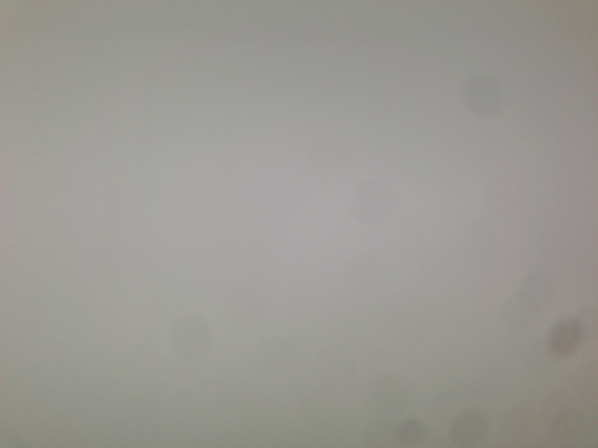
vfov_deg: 42.9
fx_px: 570
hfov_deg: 55.4
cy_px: 224
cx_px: 299
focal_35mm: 33
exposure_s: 1/153
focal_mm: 4.13
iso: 50
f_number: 2.4
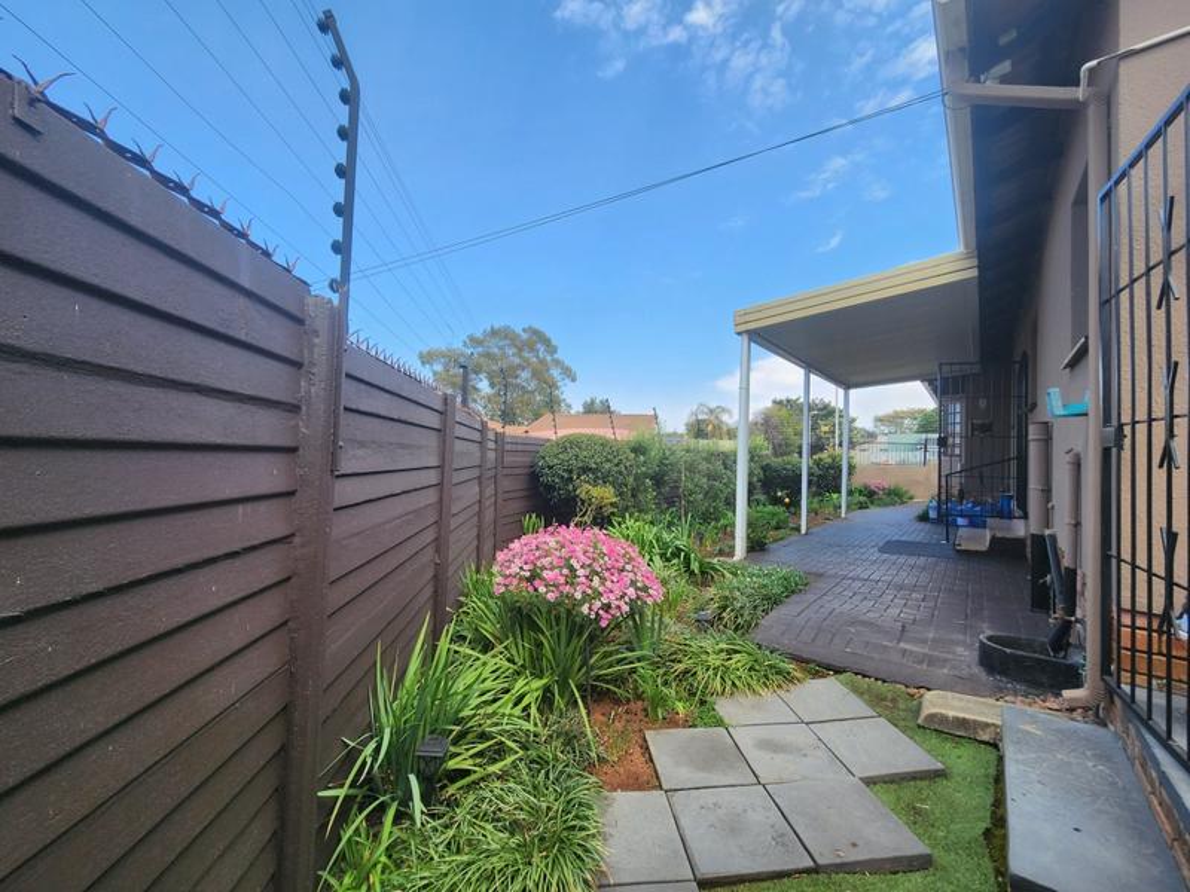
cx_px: 595
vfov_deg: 89.9
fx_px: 447
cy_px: 446
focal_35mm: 13
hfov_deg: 106.2
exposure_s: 1/487
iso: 50
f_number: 2.2
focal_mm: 2.2
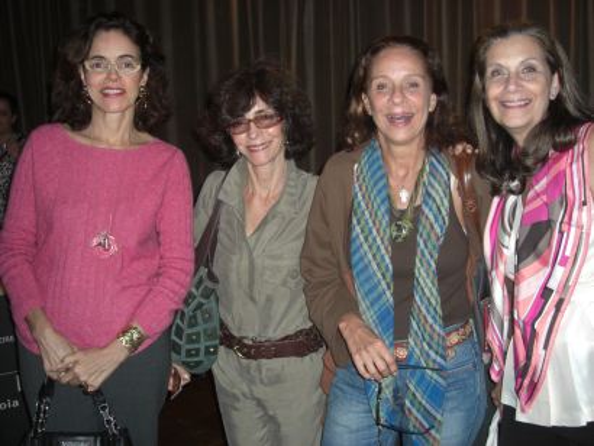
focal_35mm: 38
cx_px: 297
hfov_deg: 49.0
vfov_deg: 37.8
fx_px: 652
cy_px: 223
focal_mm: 7.9
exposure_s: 1/30
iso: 200
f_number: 2.8
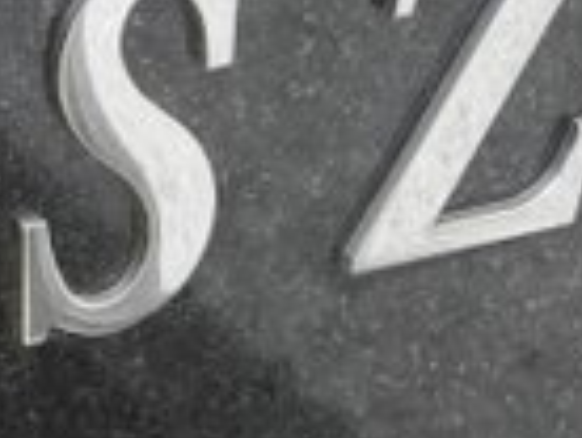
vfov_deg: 4.2
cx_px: -439
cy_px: 716
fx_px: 5945
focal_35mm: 353
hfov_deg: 5.5
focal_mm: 13
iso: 100
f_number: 3.5
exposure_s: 1/125
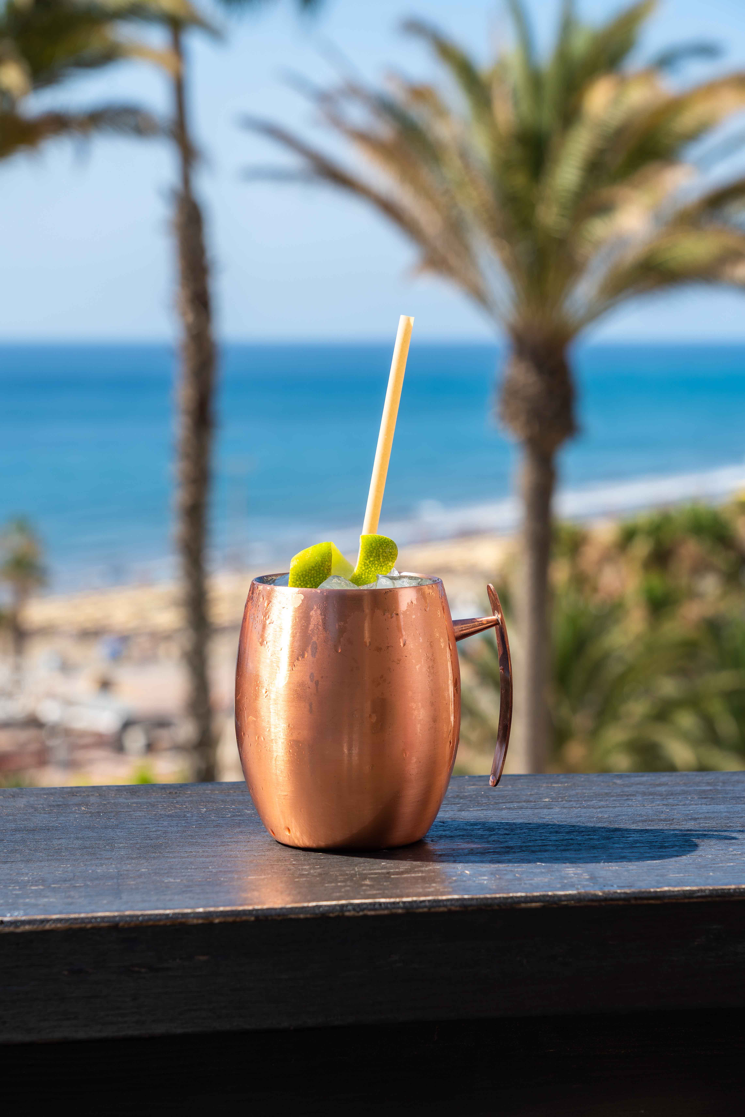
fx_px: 2576
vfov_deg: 24.5
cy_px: 558
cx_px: 372
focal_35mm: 83
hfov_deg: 16.5
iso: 125
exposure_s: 1/250
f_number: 8
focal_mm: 83
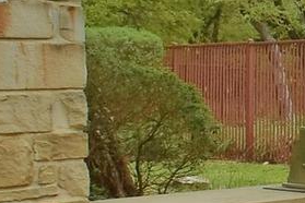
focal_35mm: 110
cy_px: 45
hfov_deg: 11.6
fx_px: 932
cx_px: 887
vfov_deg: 12.4
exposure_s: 1/250
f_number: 11
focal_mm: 10
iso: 250
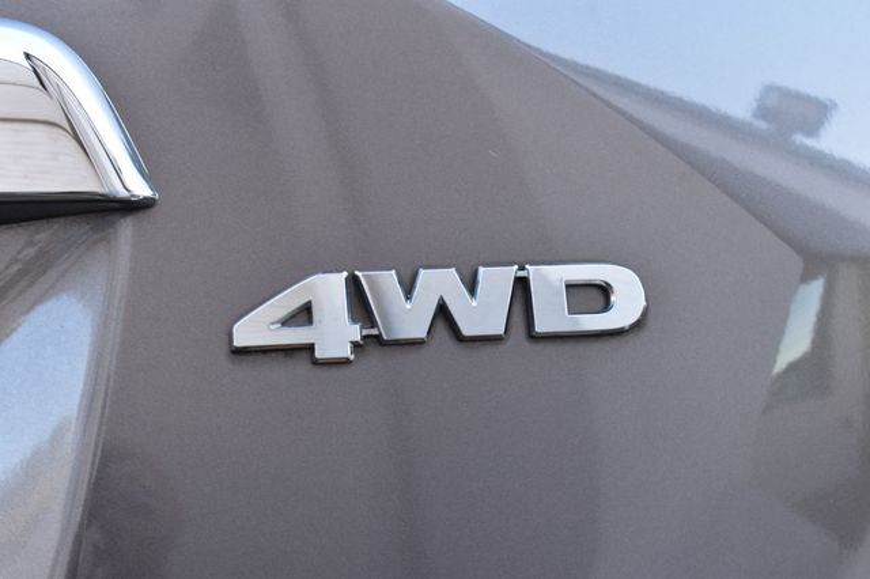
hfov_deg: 26.0
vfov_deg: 17.5
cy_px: 290
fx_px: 1884
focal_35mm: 78
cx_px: 435
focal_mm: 52
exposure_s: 1/50
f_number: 8
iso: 400
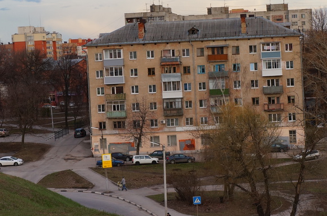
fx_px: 1049
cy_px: 87
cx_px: 212
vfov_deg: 11.8
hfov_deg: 17.7
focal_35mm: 116
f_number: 9
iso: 400
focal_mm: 53
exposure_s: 1/250
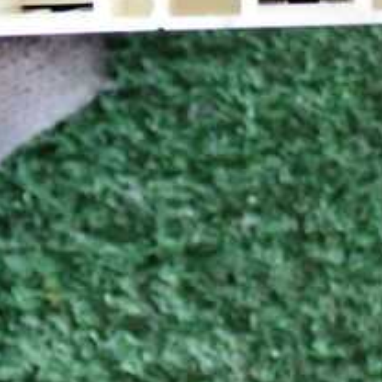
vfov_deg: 15.2
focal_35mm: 112
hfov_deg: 15.4
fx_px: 1398
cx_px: 327
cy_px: -20
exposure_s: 1/40
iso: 640
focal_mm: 7.84
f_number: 2.9
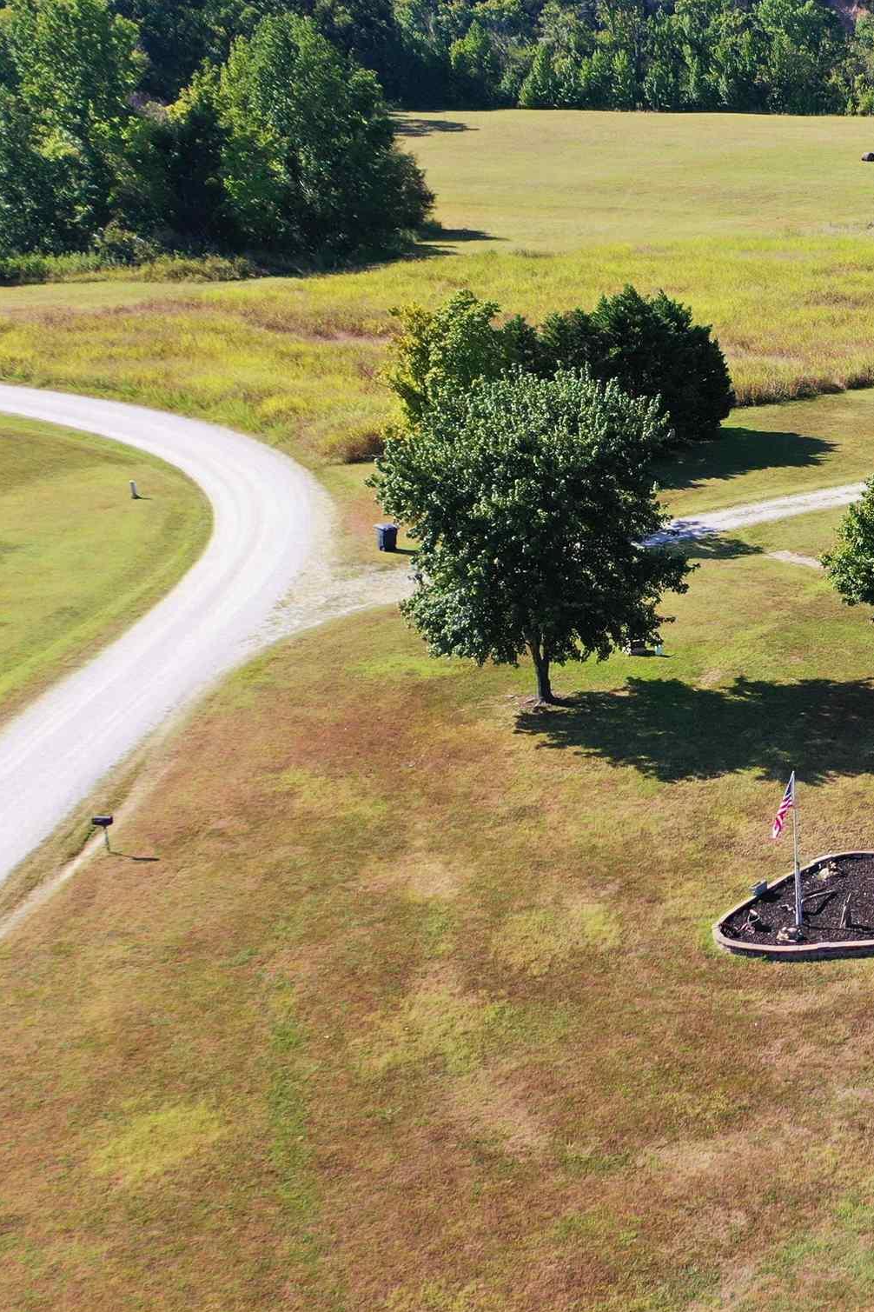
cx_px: 1221
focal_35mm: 57
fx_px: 2076
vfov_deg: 35.0
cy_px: 597
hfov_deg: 21.0
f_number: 2.8
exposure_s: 1/800
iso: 100
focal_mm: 10.26
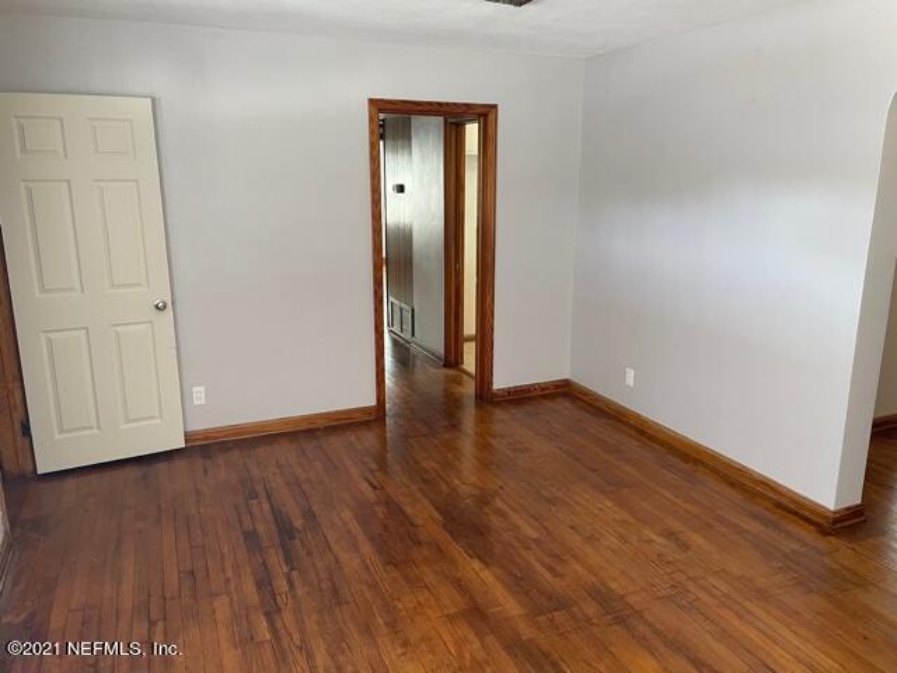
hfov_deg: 67.3
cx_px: 448
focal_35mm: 26
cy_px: 336
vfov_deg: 53.1
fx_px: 674
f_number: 1.6
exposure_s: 1/60
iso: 125
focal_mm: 4.2
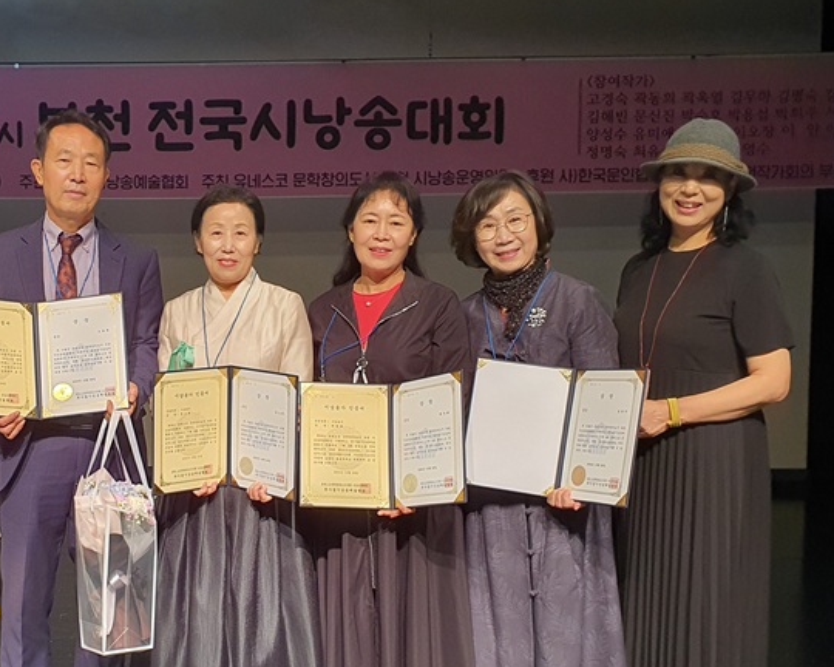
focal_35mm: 47
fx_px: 1160
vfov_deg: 32.0
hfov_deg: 38.5
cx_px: 202
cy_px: 412
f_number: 2.4
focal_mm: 4.3
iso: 160
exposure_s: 1/120
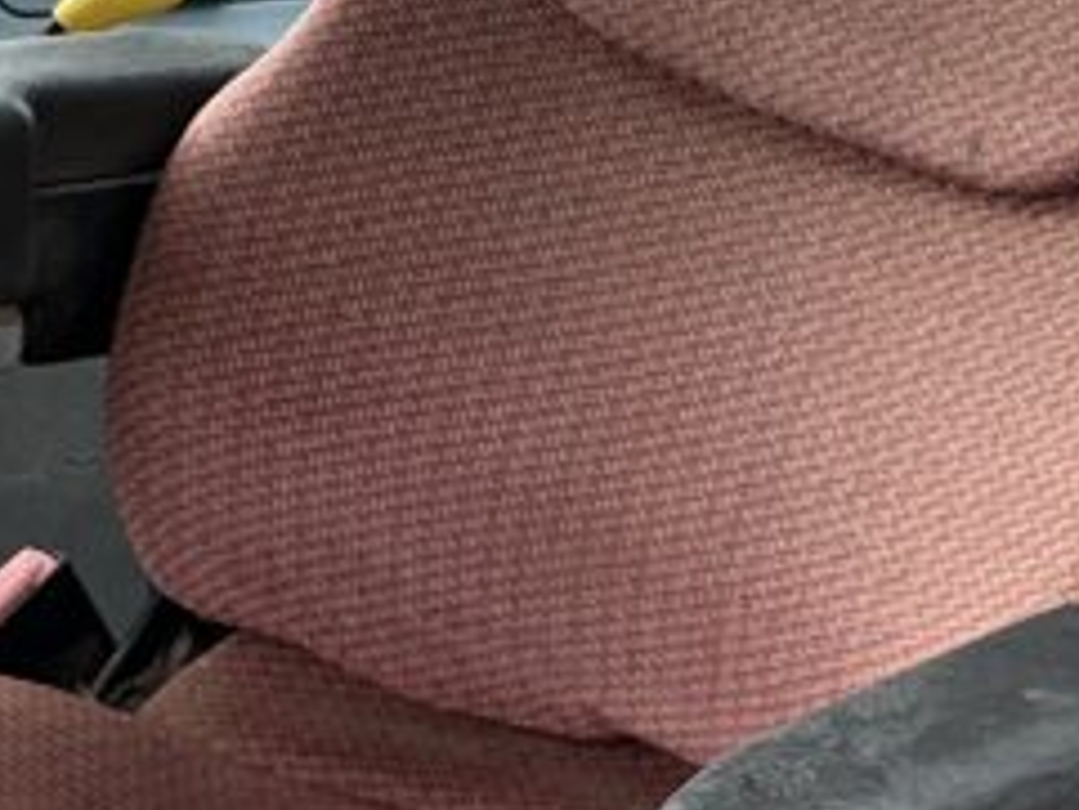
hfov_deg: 16.5
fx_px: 3711
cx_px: 488
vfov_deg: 12.4
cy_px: 689
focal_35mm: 119
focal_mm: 3
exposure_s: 1/122
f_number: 1.8
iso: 25
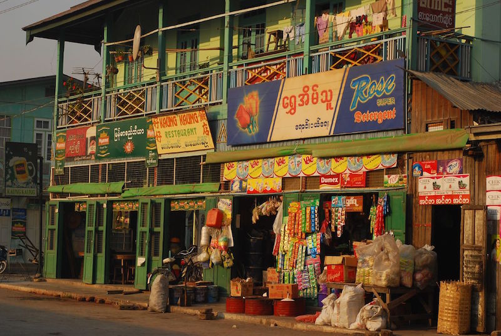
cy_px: 168
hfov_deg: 26.9
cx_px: 250
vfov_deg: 18.3
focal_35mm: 75
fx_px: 1046
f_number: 9
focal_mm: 50
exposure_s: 1/320
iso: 160
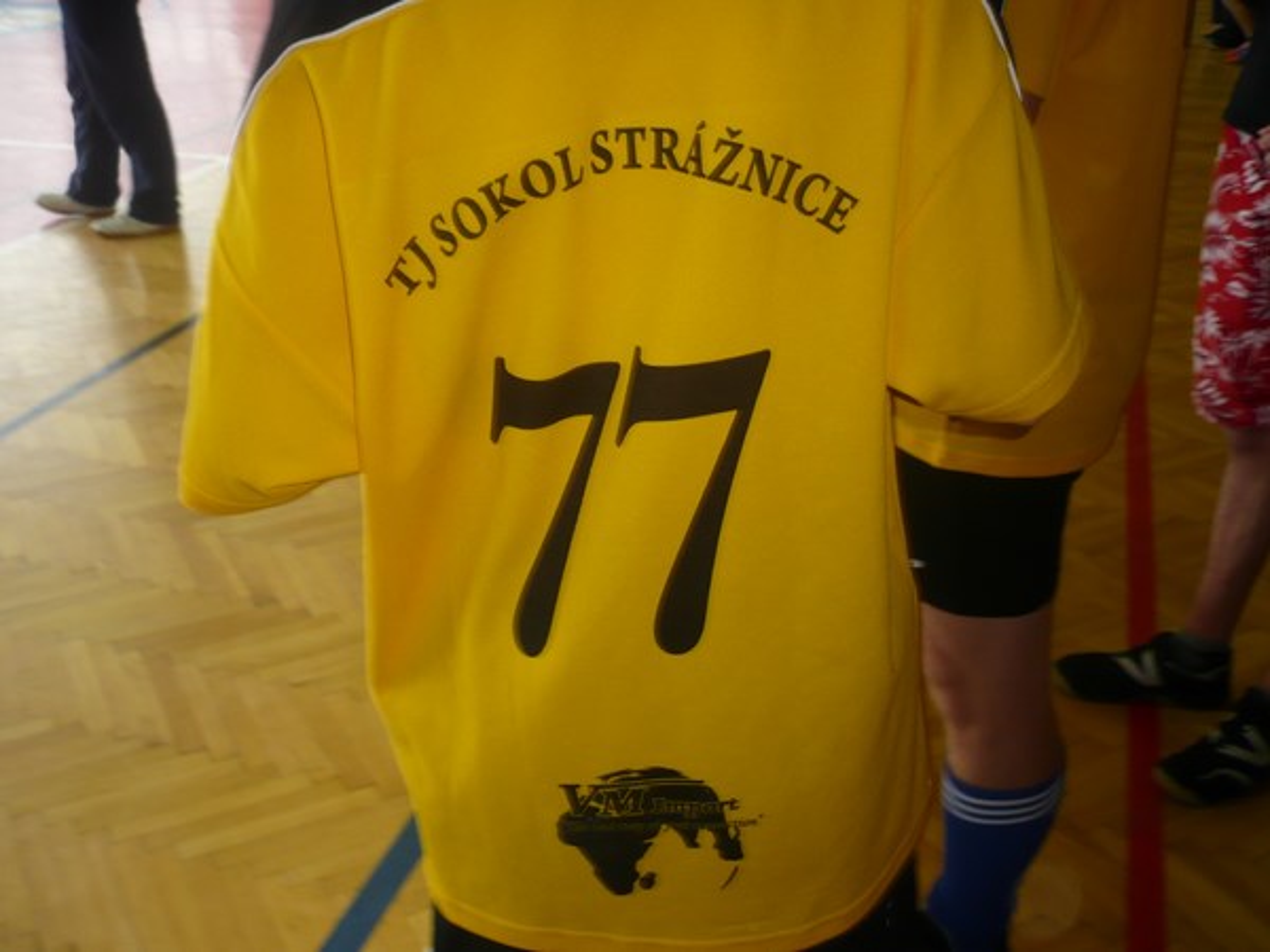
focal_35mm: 38
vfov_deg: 37.7
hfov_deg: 49.0
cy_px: 476
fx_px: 1394
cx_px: 635
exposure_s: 1/30
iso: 100
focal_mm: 5.8
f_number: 2.8
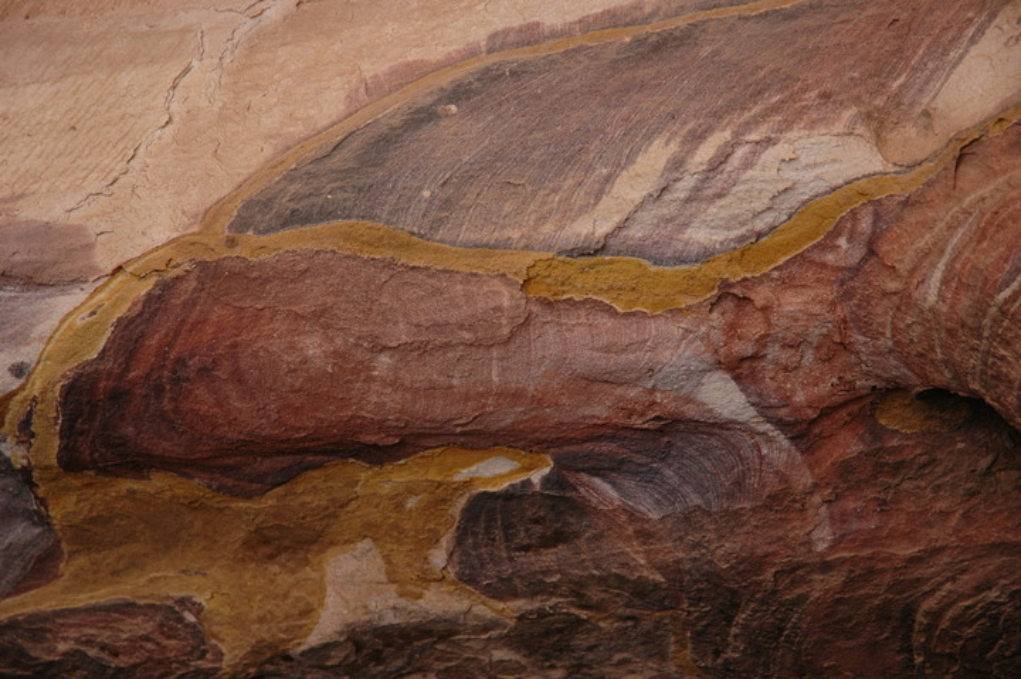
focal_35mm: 105
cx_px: 510
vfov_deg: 13.0
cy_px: 340
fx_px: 2976
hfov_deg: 19.5
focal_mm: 70
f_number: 4.5
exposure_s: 1/80
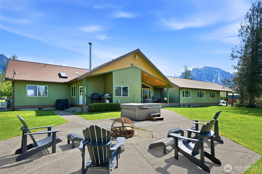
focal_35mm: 19
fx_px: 138
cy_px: 87
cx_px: 131
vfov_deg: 64.5
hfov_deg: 86.9
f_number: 10
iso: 100
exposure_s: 1/160
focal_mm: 19
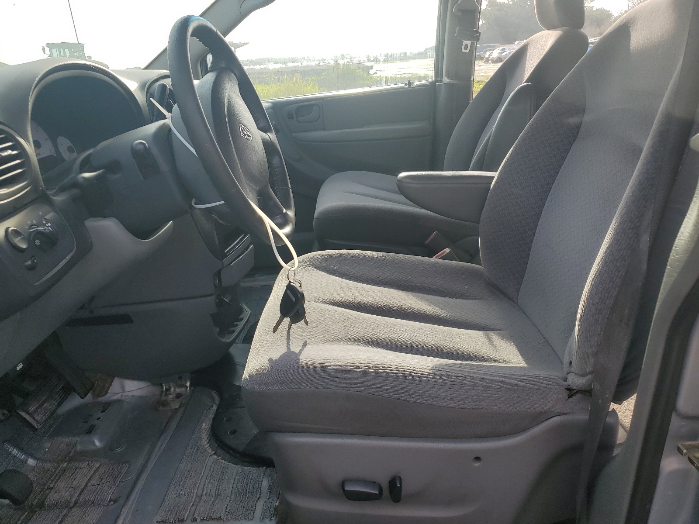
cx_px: 350
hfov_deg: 67.3
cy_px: 262
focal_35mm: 26
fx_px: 525
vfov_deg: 53.1
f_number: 1.5
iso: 50
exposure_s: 1/833
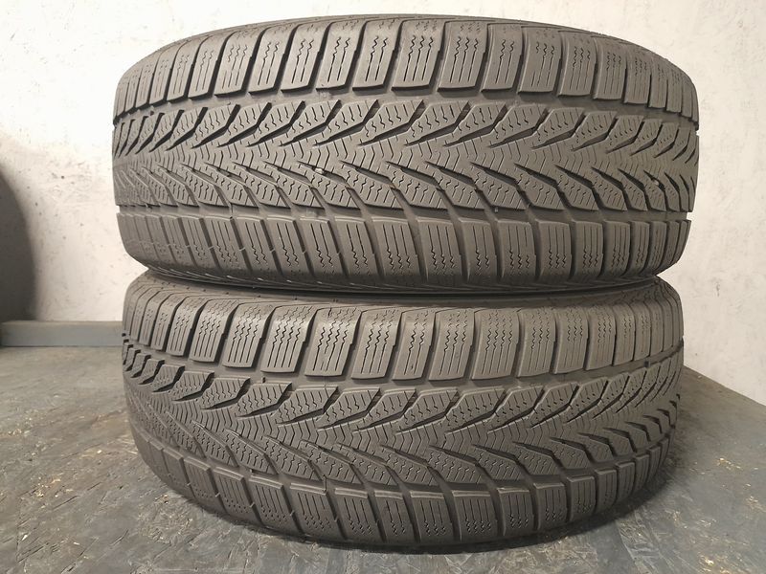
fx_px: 553
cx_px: 383
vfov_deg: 54.9
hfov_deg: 69.4
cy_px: 287
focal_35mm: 25
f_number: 2
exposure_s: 1/10
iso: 640
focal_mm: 4.6
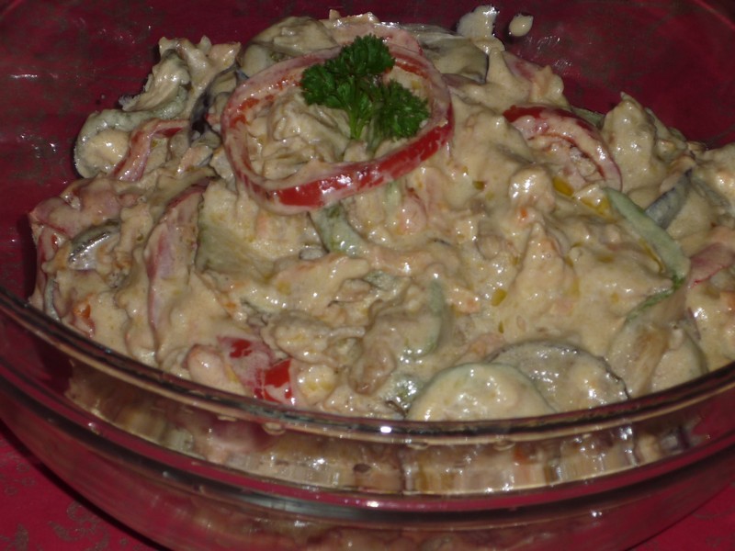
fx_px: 2973
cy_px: 276
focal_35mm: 140
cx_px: 368
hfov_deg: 14.1
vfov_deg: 10.6
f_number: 5.7
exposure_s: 1/50
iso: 100
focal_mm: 17.5
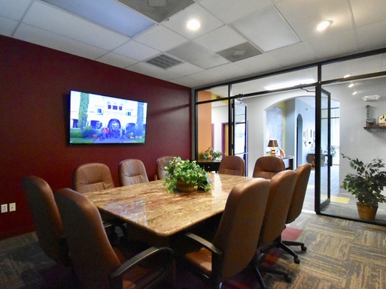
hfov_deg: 87.6
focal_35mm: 18
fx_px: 201
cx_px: 181
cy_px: 145
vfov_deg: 71.6
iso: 6400
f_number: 4.5
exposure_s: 1/125
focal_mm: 10
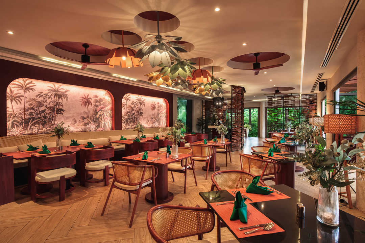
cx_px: 182
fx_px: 193
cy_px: 122
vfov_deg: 64.6
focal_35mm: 19
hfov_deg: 86.9
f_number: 8
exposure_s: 1/10
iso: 400
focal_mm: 19
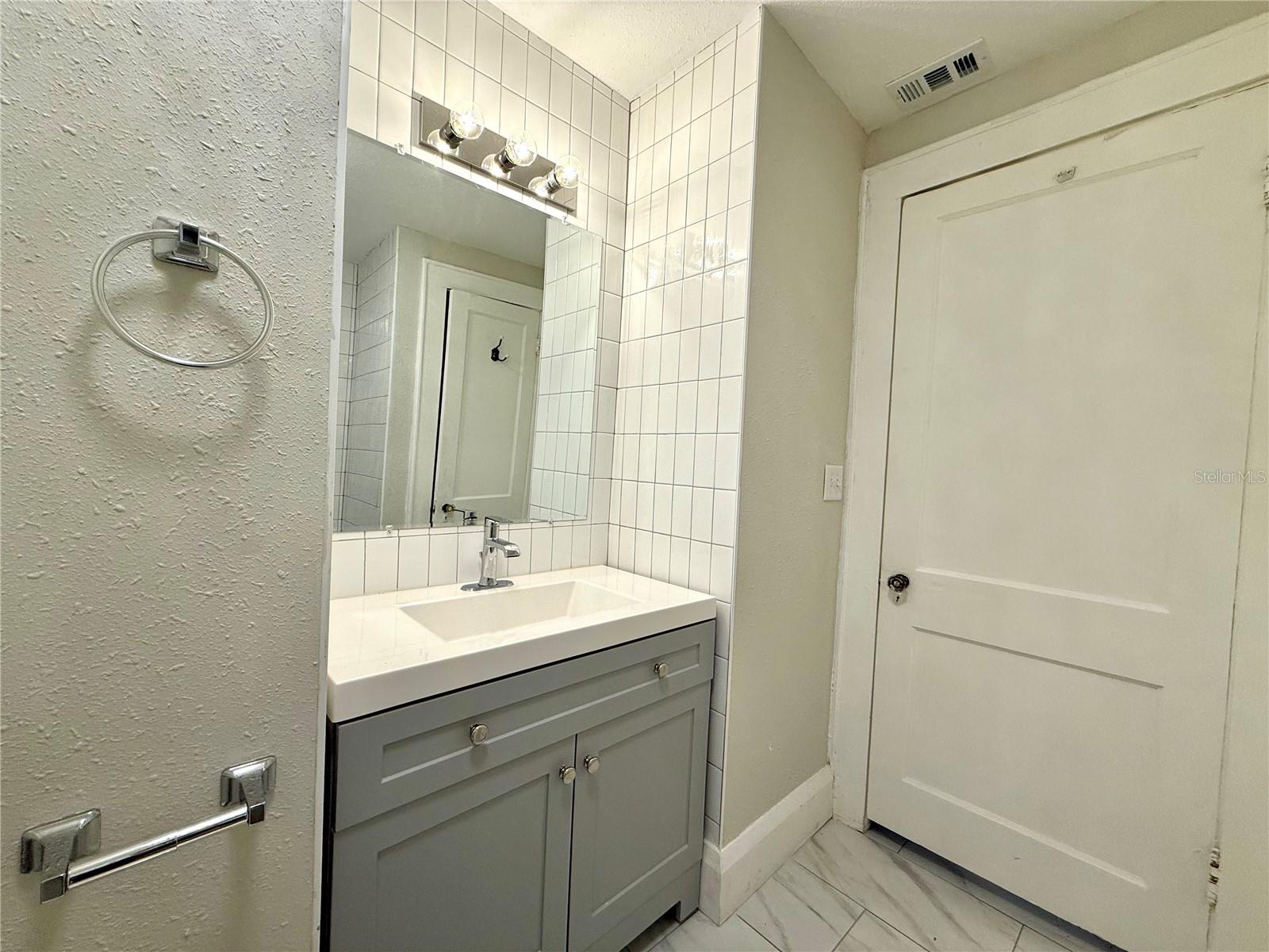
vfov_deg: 85.7
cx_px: 634
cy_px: 476
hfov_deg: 102.1
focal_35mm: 14
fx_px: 513
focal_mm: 2.22
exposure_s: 1/120
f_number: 2.2
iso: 80
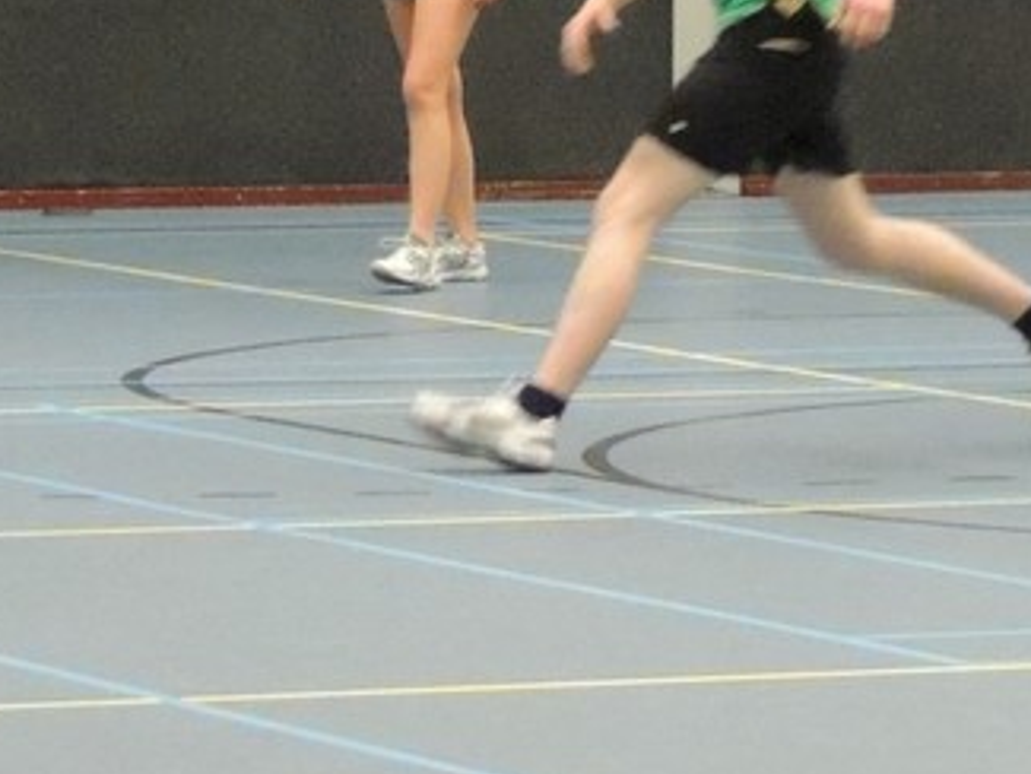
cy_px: -270
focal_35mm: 331
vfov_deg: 4.5
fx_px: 9862
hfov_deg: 6.0
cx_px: 790
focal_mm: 18.7
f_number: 4.2
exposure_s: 1/100
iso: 3200
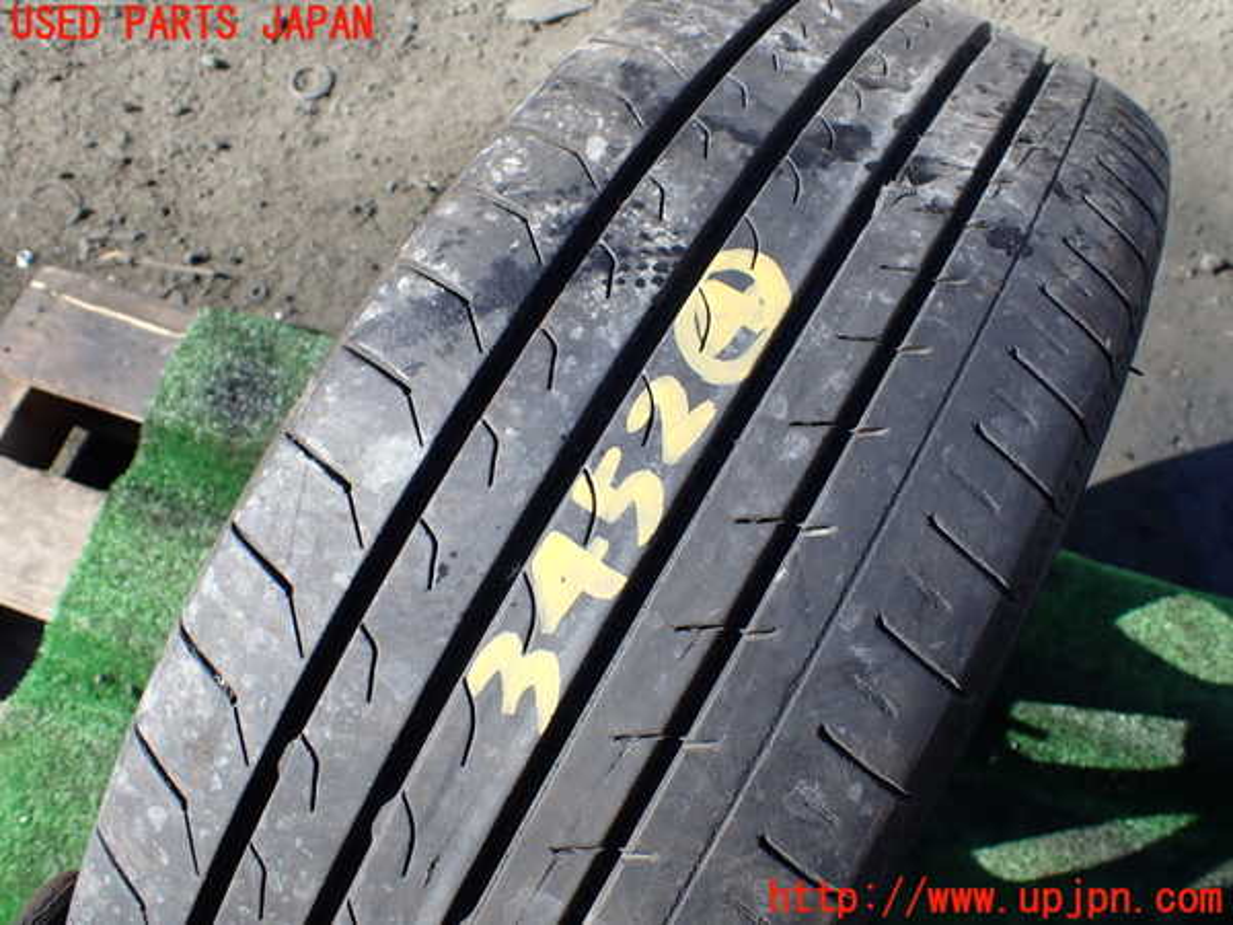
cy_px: 462
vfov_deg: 46.8
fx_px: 1069
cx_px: 616
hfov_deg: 60.0
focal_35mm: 30
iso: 100
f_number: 3.2
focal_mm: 5.4
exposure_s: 1/500
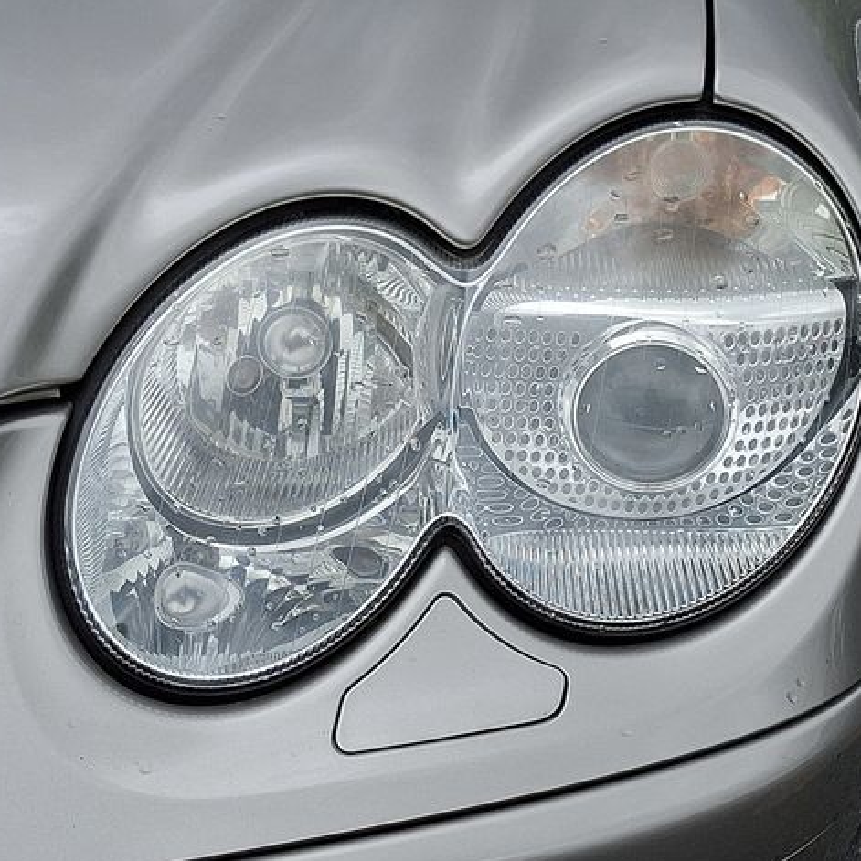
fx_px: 844
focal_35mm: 30
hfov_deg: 54.0
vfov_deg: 54.0
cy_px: 433
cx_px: 446
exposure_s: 1/769
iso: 25
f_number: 1.8
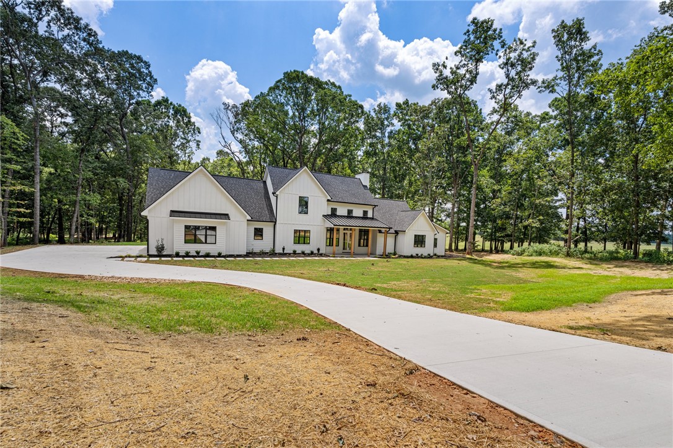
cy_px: 224
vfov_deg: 72.0
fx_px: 308
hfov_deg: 95.0
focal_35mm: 16
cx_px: 336
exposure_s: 1/200
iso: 250
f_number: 9
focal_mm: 16.5
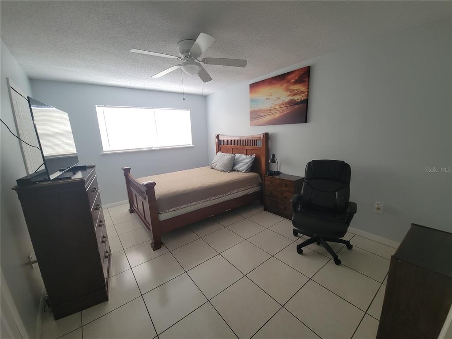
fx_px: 170
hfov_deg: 106.2
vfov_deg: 89.9
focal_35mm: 13
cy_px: 170
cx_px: 226
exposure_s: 1/60
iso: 250
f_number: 2.2
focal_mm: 2.2
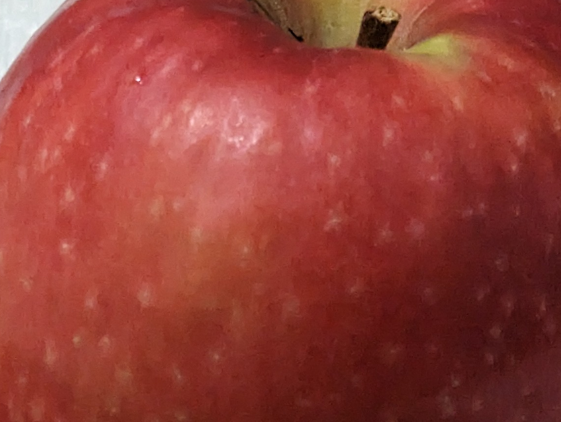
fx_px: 2775
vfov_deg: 8.7
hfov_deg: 11.5
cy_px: 148
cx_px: 271
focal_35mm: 171
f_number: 1.85
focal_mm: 6.81
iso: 2158
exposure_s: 1/120
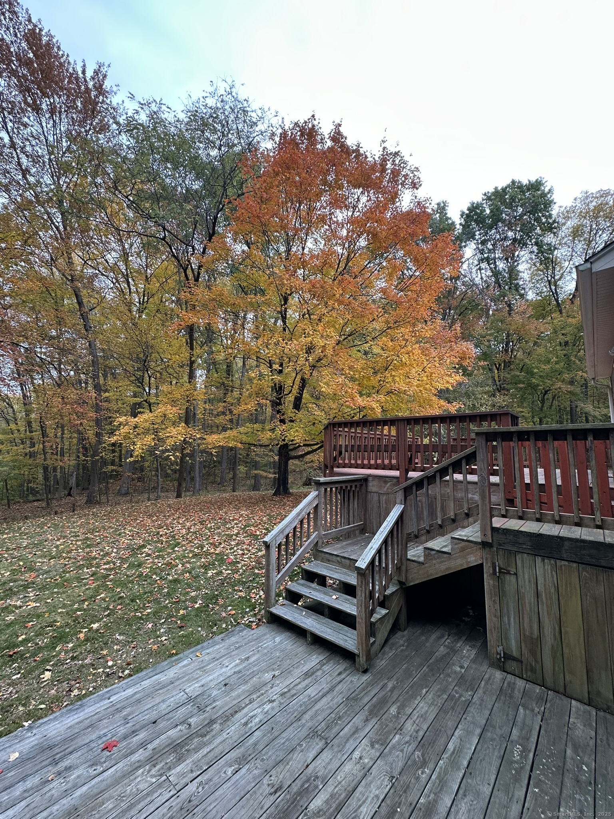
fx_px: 331
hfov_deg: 85.7
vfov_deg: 102.1
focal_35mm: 14
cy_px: 410
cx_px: 307
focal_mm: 2.22
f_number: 2.2
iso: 100
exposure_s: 1/99
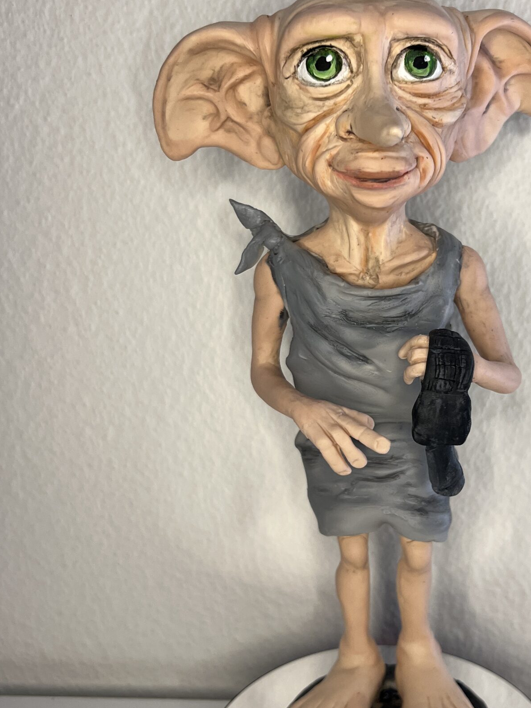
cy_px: 342
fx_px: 859
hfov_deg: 33.9
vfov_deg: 44.8
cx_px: 368
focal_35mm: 42
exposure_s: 1/100
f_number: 1.5
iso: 80
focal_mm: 5.7
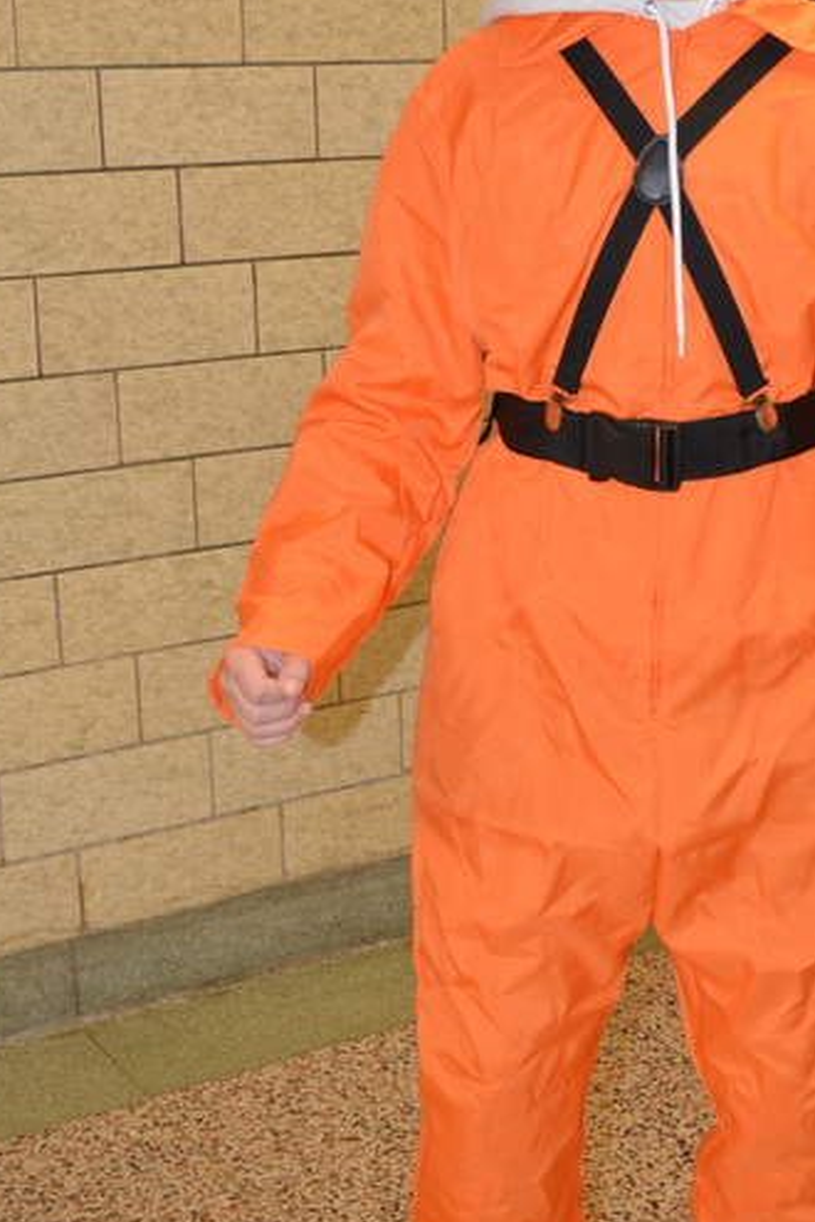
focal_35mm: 62
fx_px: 2105
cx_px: 690
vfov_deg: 32.4
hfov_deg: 21.5
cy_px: 580
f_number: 3.8
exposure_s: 1/60
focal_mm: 20
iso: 800
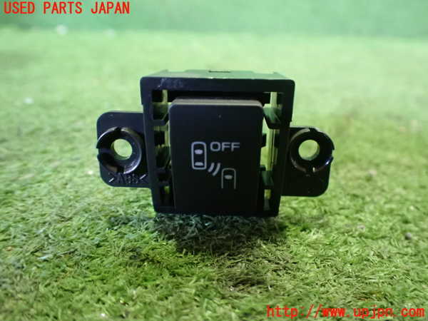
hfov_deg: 60.0
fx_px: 371
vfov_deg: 46.8
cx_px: 214
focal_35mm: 30
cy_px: 160
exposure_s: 1/30
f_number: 2.3
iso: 1600
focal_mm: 5.4
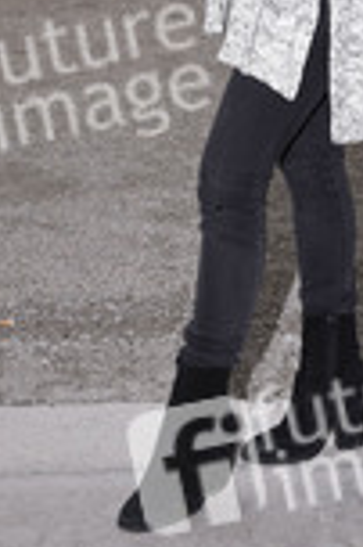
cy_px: -90
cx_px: 417
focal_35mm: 132
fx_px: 2001
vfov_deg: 15.1
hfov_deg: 10.2
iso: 320
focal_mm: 50
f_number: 11
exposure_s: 1/160
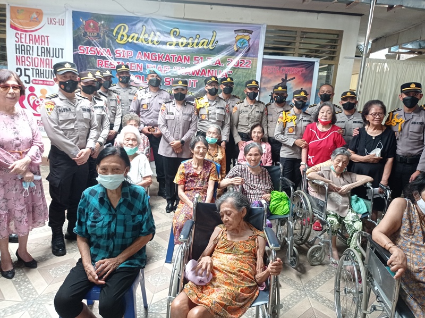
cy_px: 159
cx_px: 212
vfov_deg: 49.7
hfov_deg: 63.5
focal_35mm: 28
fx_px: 343
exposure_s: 1/50
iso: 223
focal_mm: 4.7
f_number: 1.79
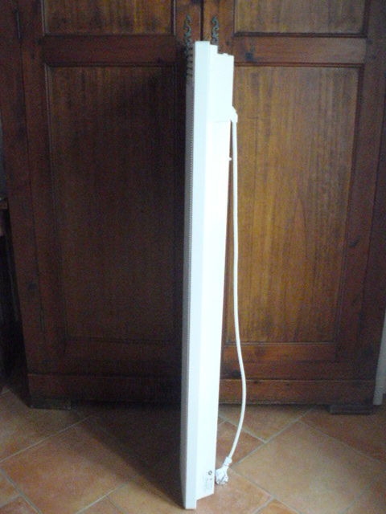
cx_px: 193
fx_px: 535
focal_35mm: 36
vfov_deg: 51.4
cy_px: 257
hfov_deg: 39.7
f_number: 2.8
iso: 800
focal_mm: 6
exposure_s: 1/30
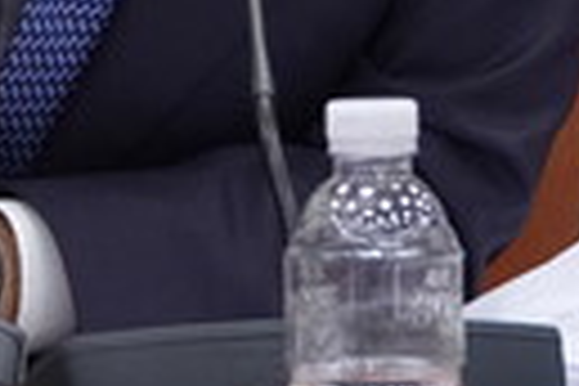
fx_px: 15970
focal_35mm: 993
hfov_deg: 2.1
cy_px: -337
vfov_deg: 1.4
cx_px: 0
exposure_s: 1/60
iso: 800
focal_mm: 78.39
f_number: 4
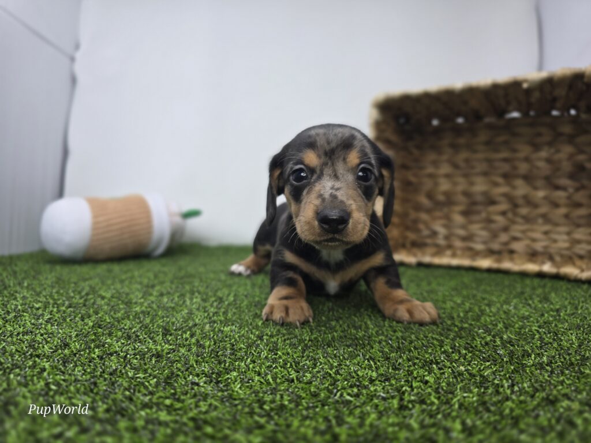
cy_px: 222
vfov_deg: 58.9
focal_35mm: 23
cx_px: 296
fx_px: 393
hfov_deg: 73.9
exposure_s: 1/120
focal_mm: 6.3
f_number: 1.7
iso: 40
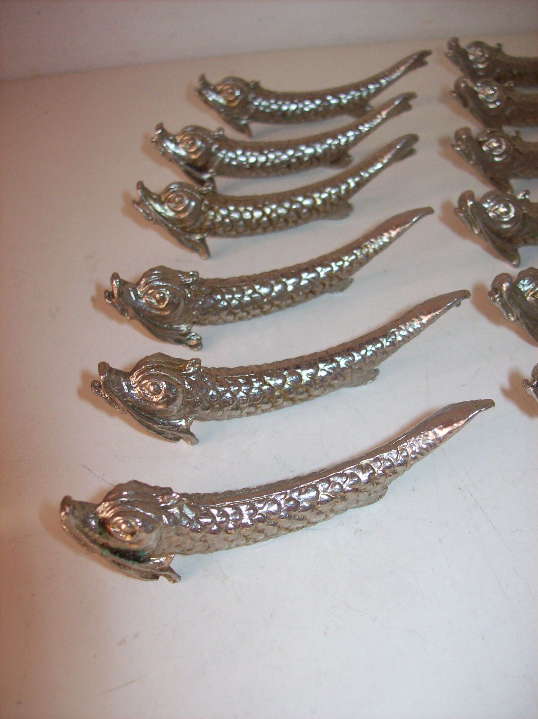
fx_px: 746
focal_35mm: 36
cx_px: 269
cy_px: 360
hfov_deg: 39.6
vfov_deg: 51.4
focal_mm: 6
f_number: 2.7
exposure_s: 1/64
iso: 80
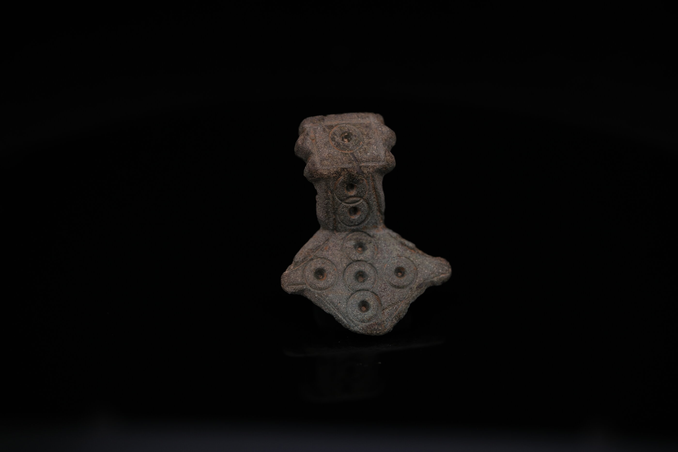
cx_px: 339
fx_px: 847
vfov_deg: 29.9
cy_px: 226
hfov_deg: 43.6
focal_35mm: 45
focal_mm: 30
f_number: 5.6
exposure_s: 1/180
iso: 160
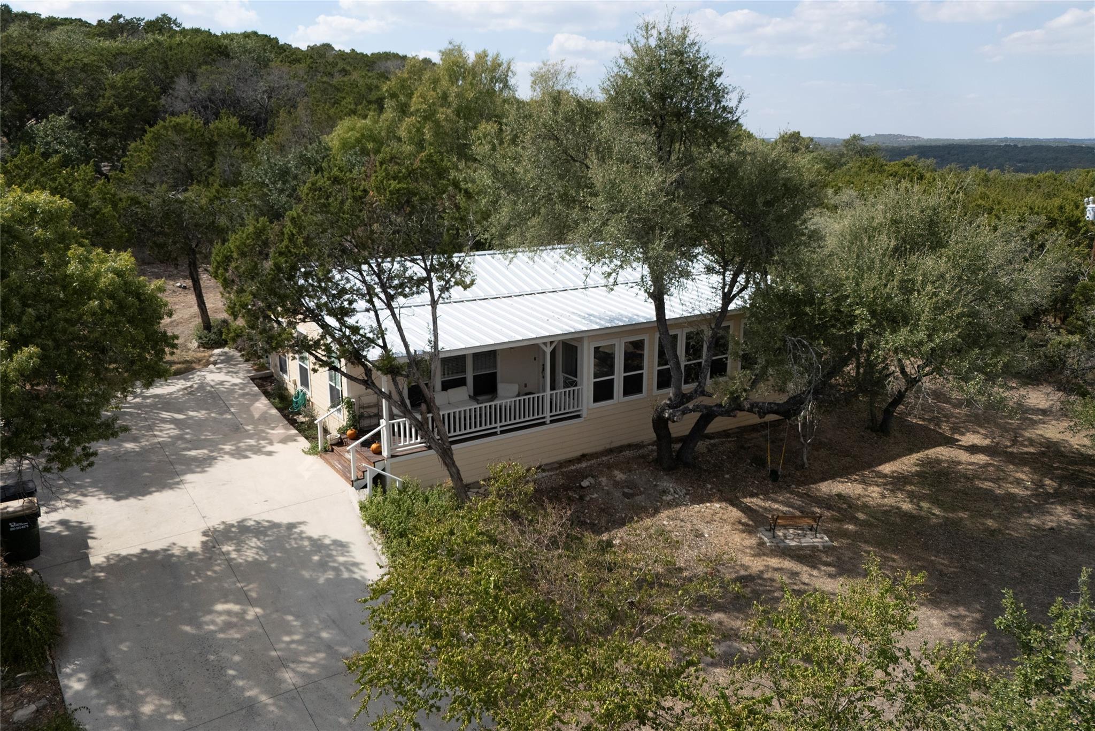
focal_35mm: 16
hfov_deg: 96.7
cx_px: 548
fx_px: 487
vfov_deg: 73.8
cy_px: 366
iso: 200
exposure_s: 3.2
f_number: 8
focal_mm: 16
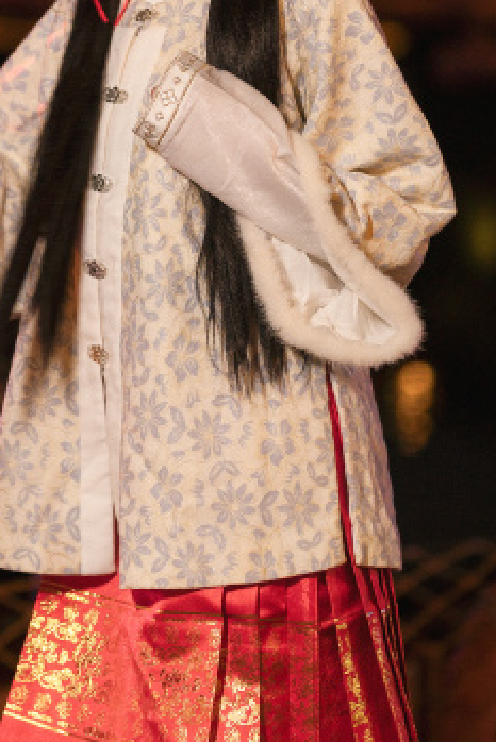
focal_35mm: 172
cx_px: -113
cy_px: 128
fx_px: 3551
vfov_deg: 11.9
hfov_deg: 7.9
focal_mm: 50
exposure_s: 1/100
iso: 400
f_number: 1.2
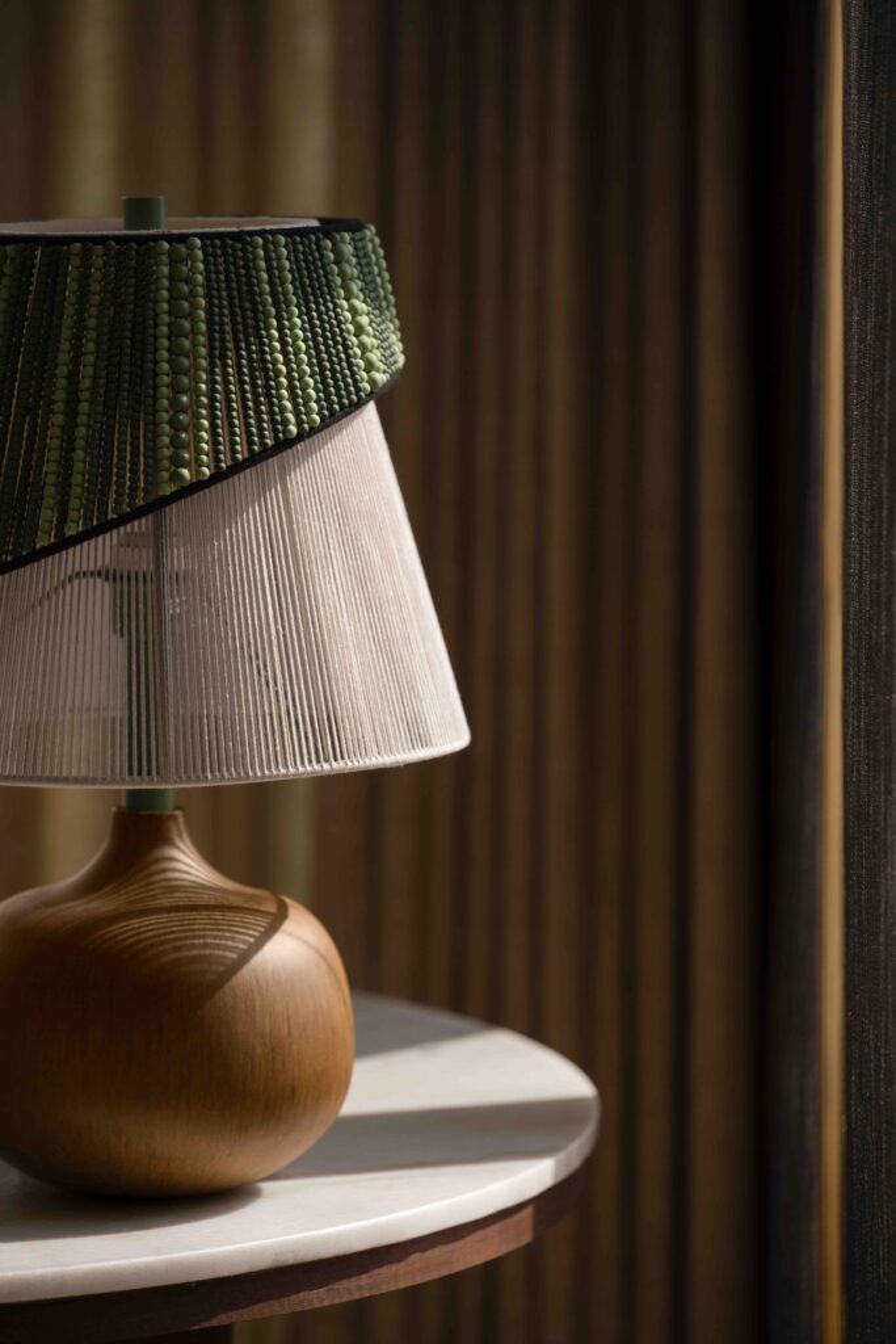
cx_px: 448
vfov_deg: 11.7
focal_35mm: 175
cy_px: 672
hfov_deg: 7.8
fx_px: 6531
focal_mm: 175
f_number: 3.5
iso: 200
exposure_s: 1/1600
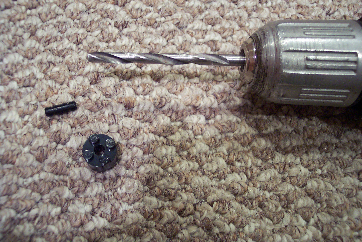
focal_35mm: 38
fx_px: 382
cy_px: 121
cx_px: 181
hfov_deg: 50.7
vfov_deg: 35.1
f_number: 2.8
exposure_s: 1/10
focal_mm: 8
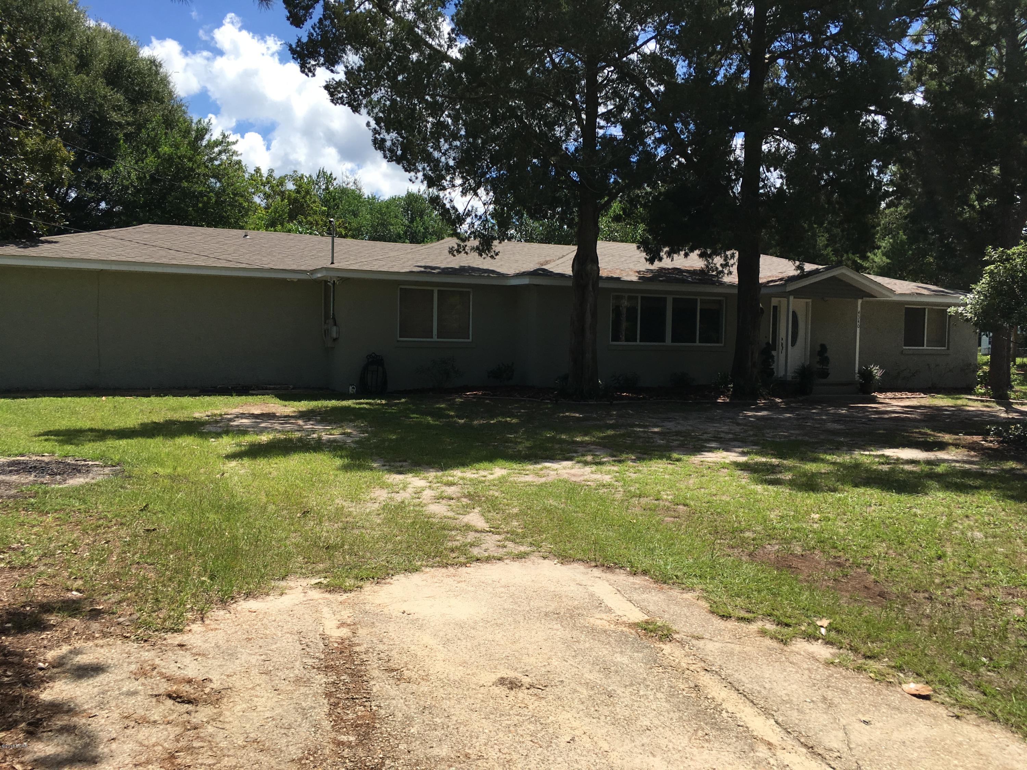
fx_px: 860
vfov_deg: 48.2
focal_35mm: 29
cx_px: 514
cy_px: 385
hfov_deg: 61.7
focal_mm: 4.15
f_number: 2.2
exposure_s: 1/1789
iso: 25
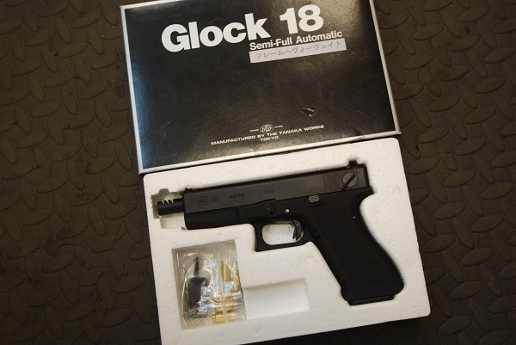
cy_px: 172
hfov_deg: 44.9
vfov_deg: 30.9
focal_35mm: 44
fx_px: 624
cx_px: 258
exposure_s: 1/30
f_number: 4
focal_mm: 29
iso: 250
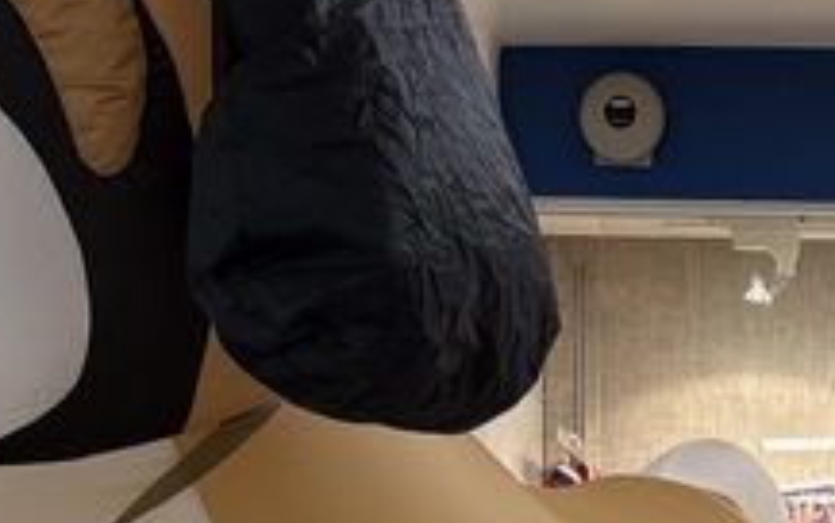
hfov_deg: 15.8
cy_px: 1081
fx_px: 2961
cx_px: 804
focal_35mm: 130
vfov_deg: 9.4
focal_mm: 5.96
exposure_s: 1/60
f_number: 1.6
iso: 80
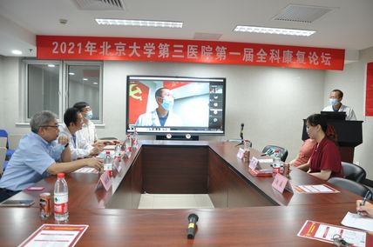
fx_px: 279
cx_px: 186
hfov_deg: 67.5
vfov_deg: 47.8
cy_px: 124
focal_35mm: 27
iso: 800
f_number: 3.5
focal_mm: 18
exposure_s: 1/25
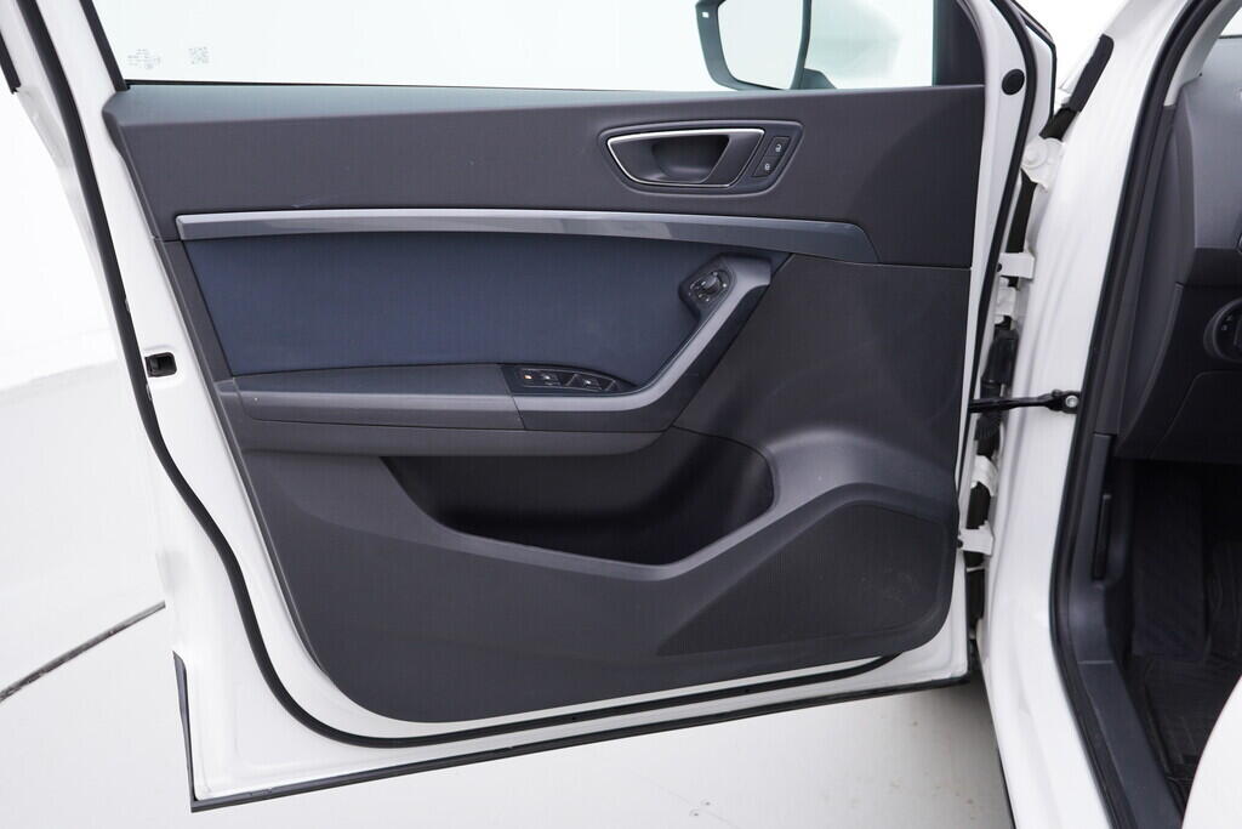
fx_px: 1242
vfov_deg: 36.9
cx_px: 621
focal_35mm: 36
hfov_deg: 53.1
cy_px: 414
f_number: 3.2
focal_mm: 24
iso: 125
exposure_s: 1/50
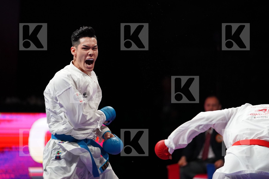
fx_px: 1494
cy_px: 90
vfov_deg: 6.9
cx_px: 134
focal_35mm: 200
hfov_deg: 10.3
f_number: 2.8
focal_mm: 200
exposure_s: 1/1000
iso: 3200
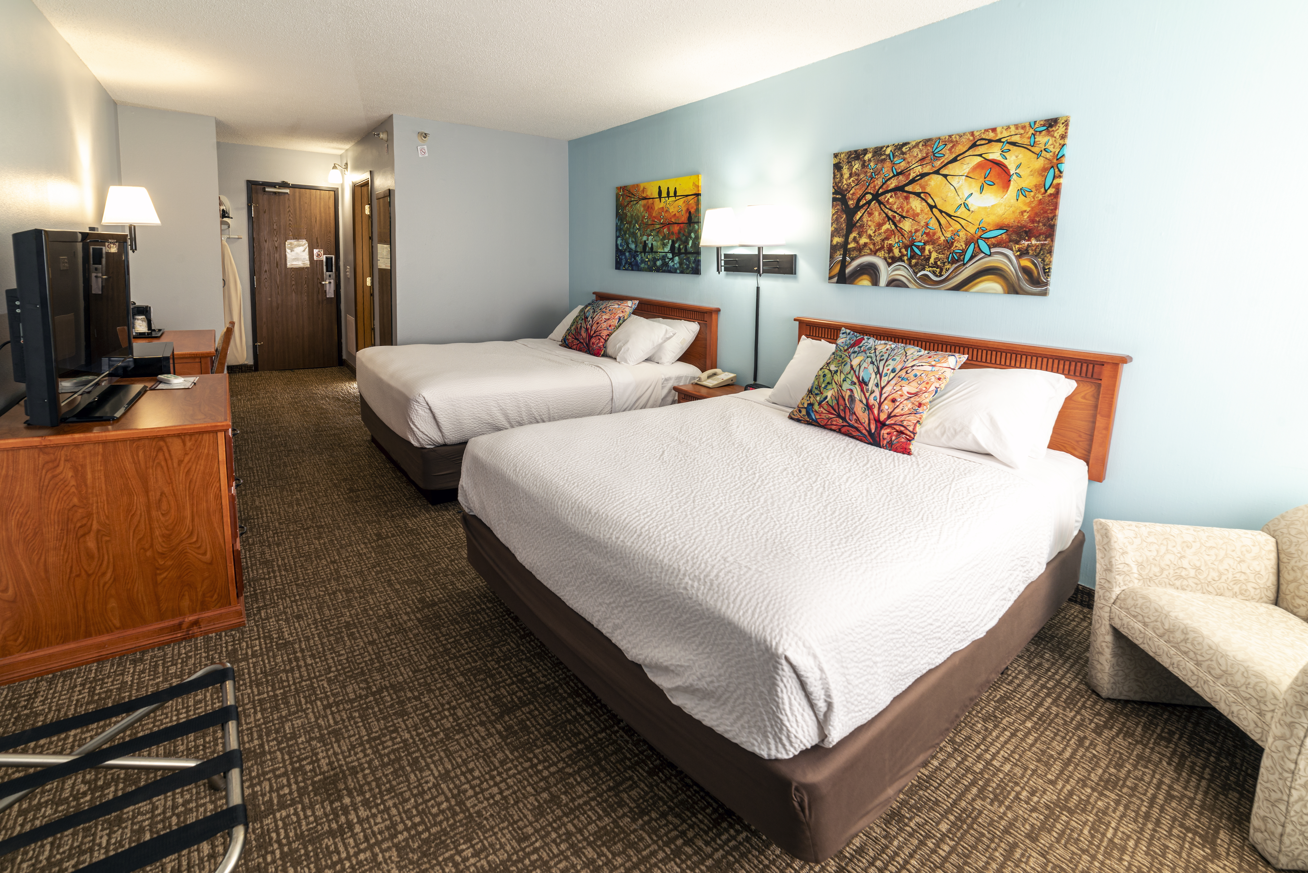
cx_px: 654
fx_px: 509
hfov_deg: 104.2
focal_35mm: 14
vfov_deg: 81.2
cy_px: 436
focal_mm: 14
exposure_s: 1/1.67
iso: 100
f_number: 11
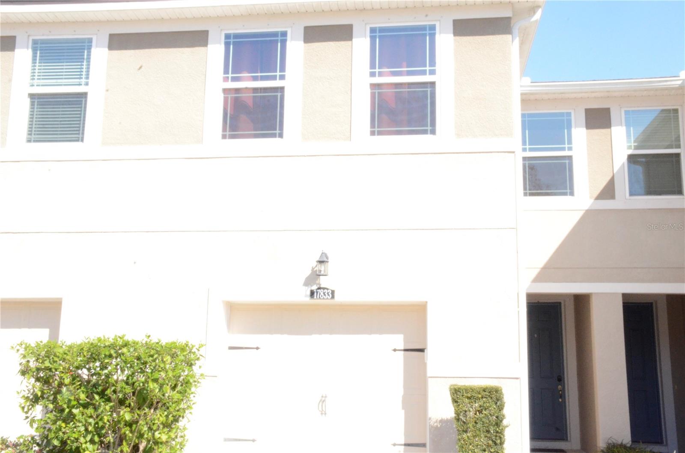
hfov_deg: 49.7
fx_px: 740
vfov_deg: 34.0
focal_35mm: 39
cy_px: 226
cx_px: 342
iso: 4000
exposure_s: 1/250
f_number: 25
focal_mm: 26
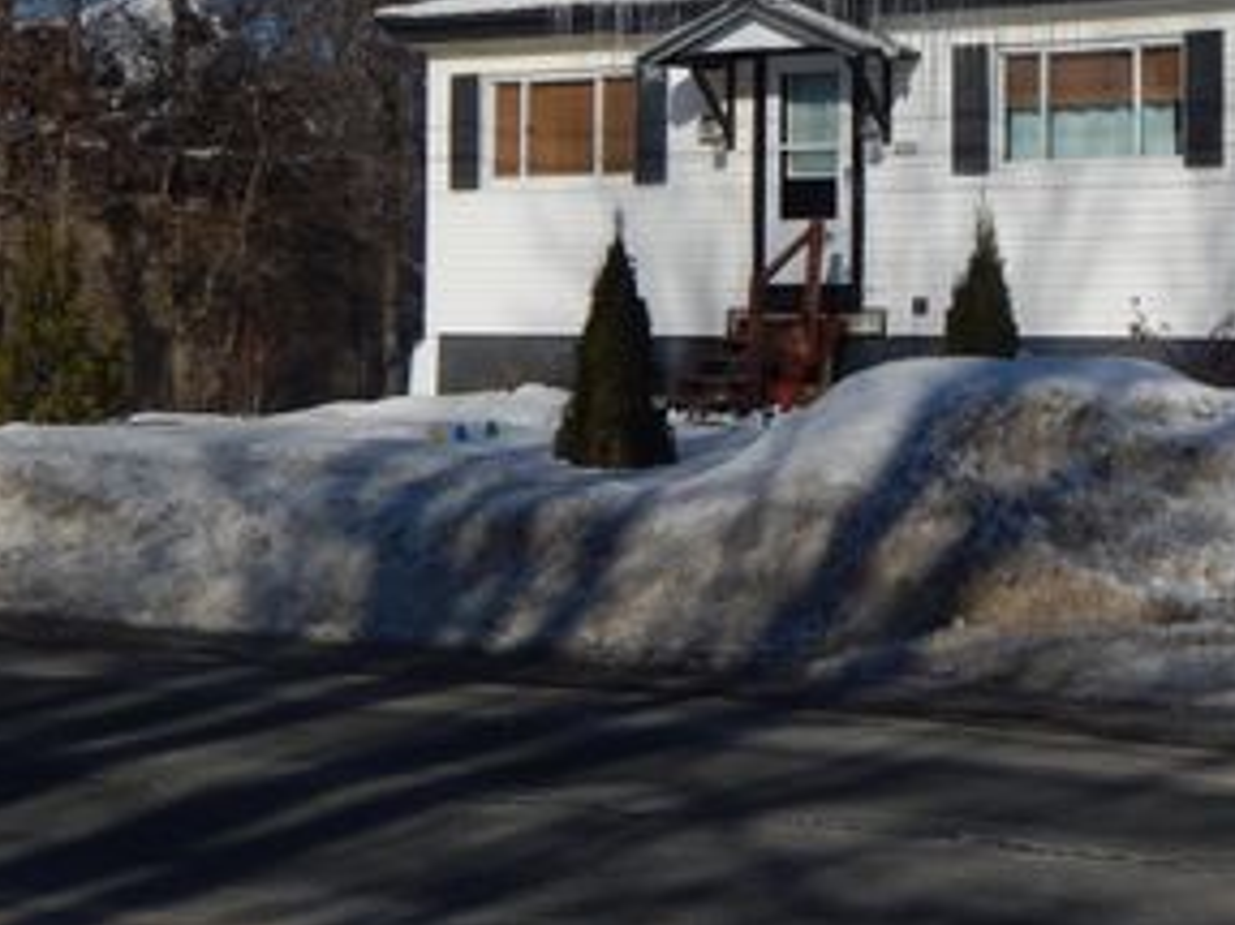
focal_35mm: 75
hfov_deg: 25.4
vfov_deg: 19.3
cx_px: 1041
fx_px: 2675
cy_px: 136
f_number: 7.1
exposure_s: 1/1250
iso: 125
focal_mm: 7.7
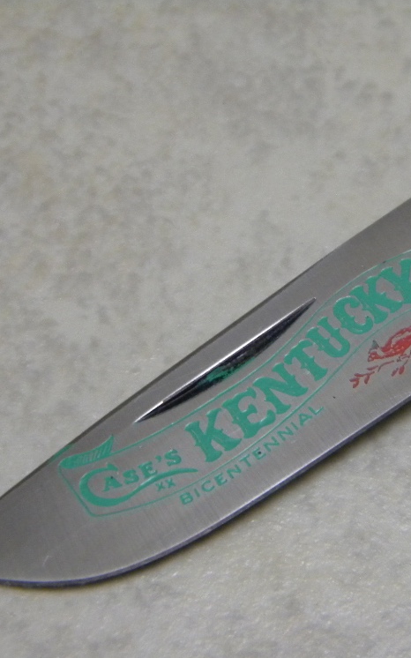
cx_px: 328
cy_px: 330
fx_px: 2116
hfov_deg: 11.1
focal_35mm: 118
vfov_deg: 17.7
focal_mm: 15.1
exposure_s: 1/31.3
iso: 400
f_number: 4.5
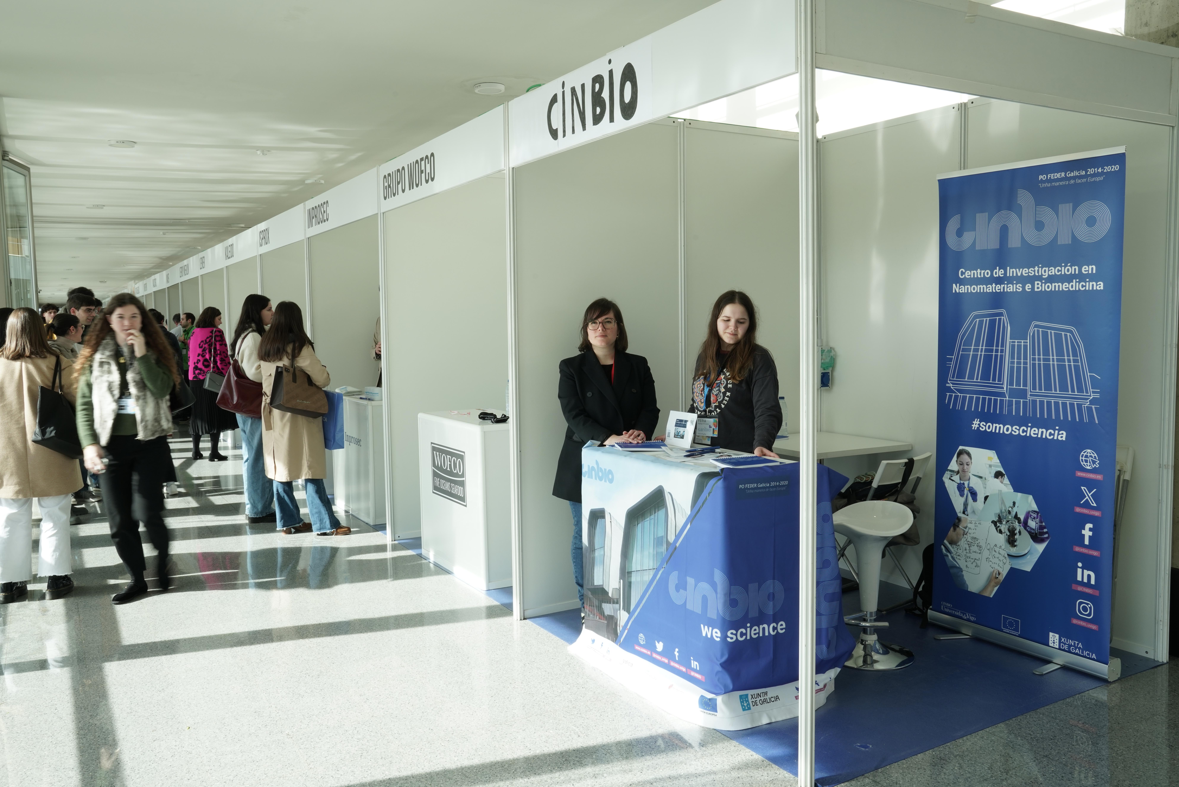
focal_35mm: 29
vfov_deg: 45.0
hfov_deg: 63.7
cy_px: 394
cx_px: 590
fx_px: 950
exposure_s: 1/30
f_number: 18
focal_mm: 29
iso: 320
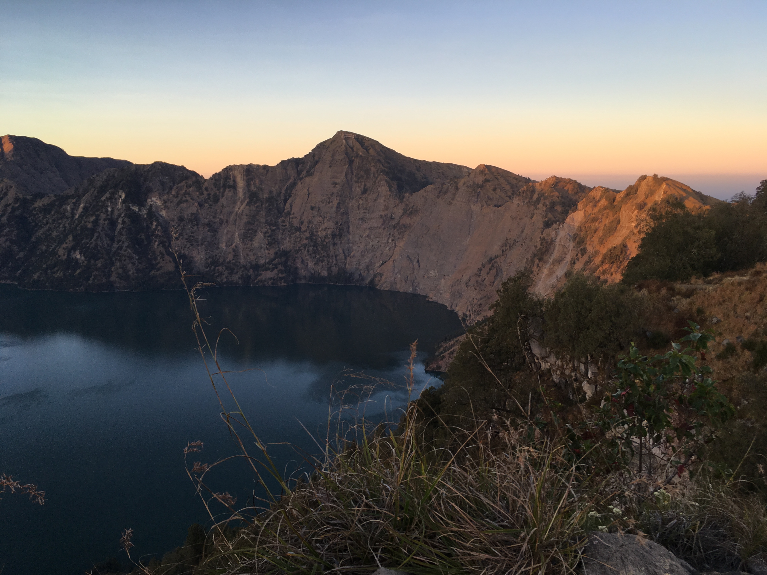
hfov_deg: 61.7
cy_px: 288
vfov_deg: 48.2
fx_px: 643
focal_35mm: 29
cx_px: 384
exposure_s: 1/114
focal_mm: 4.15
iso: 25
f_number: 2.2
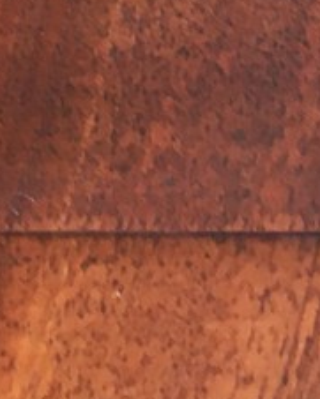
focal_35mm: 188
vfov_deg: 9.7
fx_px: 2224
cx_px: -523
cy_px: -319
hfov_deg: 7.5
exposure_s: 1/33
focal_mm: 4.15
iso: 25
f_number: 2.2
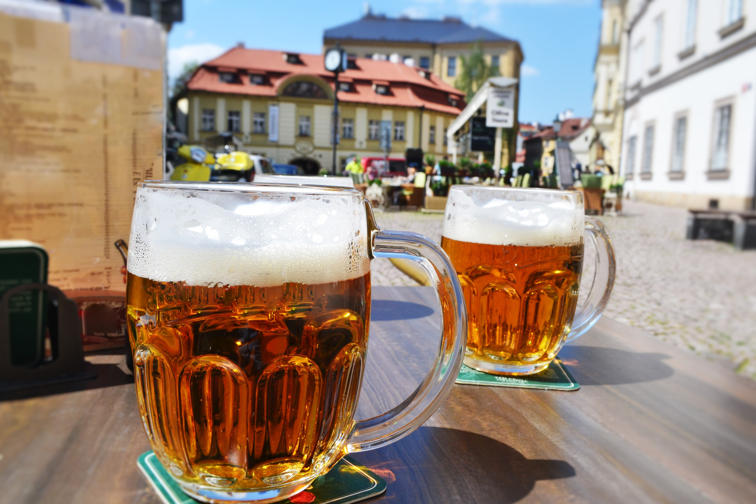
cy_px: 252
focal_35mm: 30
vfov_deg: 43.6
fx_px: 630
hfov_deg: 61.9
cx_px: 378
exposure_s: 1/400
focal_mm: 20
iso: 400
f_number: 11
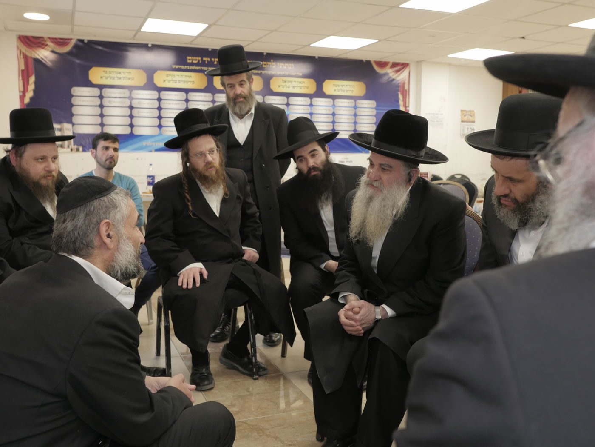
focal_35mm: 32
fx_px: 550
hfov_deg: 56.8
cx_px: 298
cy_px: 224
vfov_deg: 44.2
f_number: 2.8
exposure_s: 1/160
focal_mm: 16
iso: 640
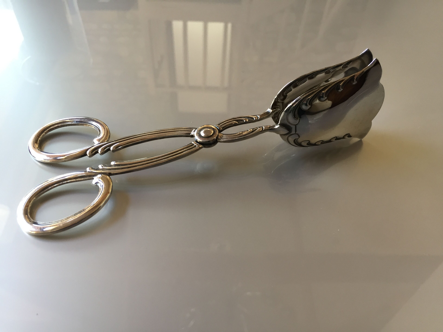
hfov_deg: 61.7
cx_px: 222
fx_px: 371
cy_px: 166
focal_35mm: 29
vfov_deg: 48.2
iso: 80
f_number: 2.2
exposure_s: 1/33
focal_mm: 4.15
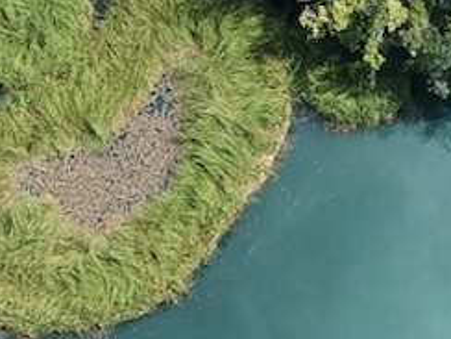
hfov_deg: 12.6
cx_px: 484
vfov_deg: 9.0
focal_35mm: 154
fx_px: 2006
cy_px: 684
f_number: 2.6
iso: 100
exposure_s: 1/640
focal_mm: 4.49
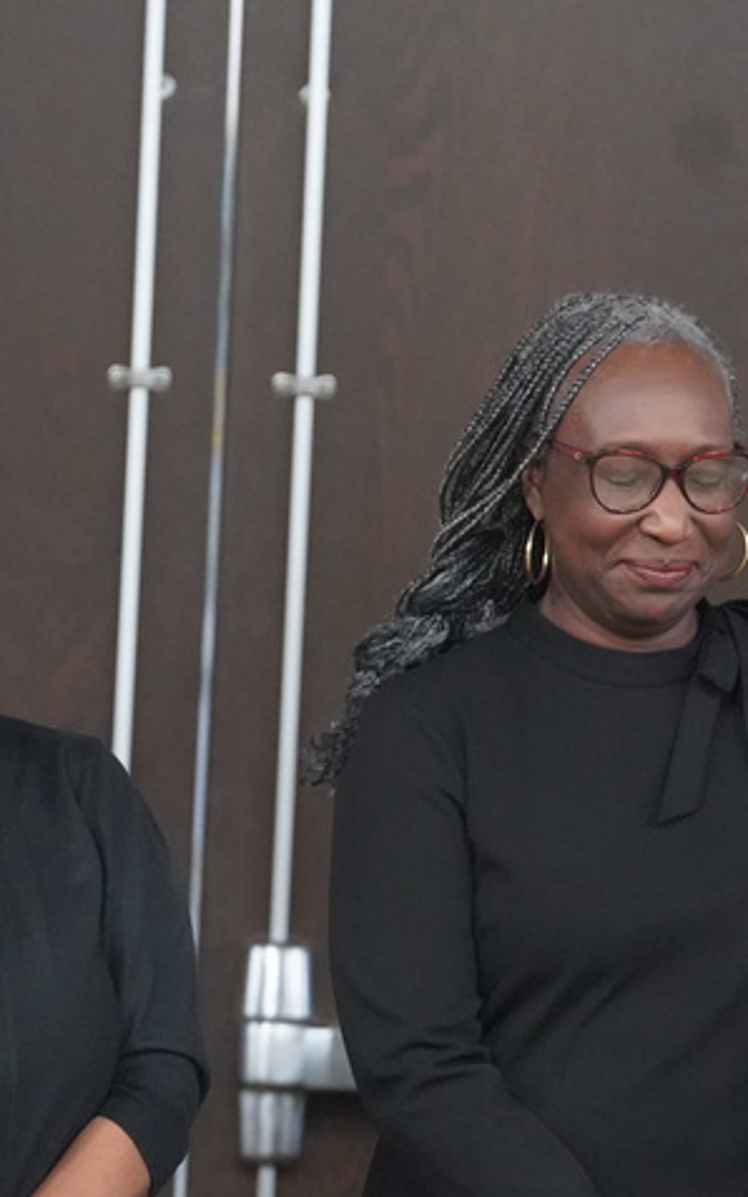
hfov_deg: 3.3
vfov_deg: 5.4
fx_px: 12790
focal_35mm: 392
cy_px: 797
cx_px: 723
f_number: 4
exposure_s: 1/200
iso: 12800
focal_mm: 179
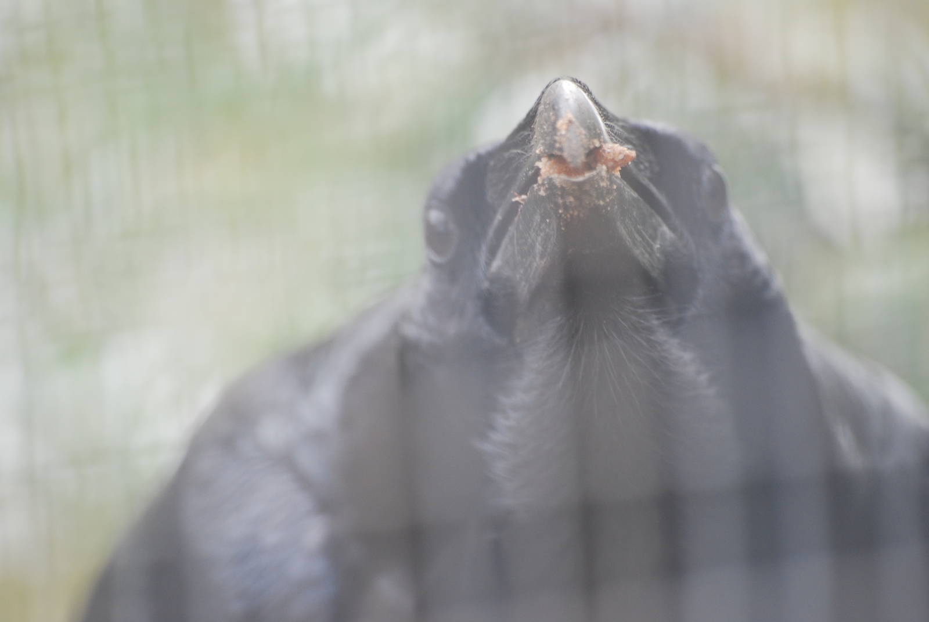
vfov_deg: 3.1
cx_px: 464
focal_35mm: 450
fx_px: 11626
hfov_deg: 4.6
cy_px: 311
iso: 400
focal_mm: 300
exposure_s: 1/80
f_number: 5.6
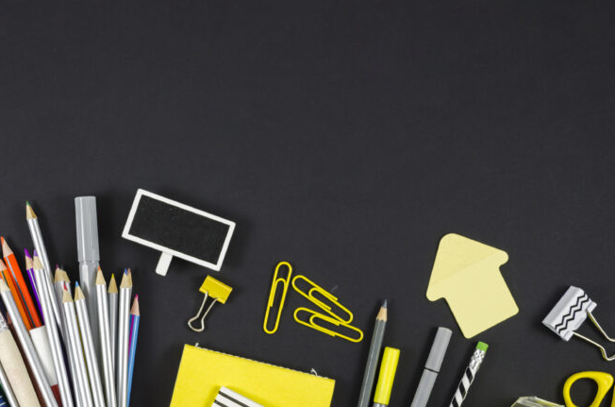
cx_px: 193
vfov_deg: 20.4
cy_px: 271
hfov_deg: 30.3
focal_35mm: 66
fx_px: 1124
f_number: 5.6
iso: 100
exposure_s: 1/15
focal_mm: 28
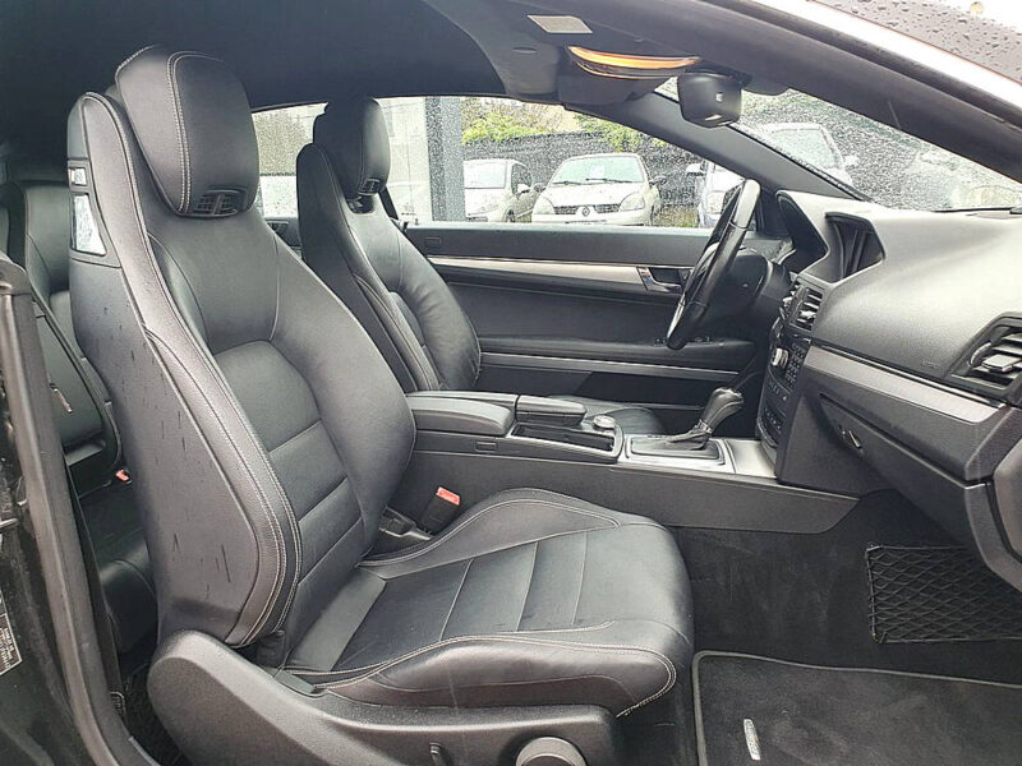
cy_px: 383
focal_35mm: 26
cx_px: 511
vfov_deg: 53.1
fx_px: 768
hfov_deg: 67.3
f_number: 2.4
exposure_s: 1/100
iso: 125
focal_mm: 4.32
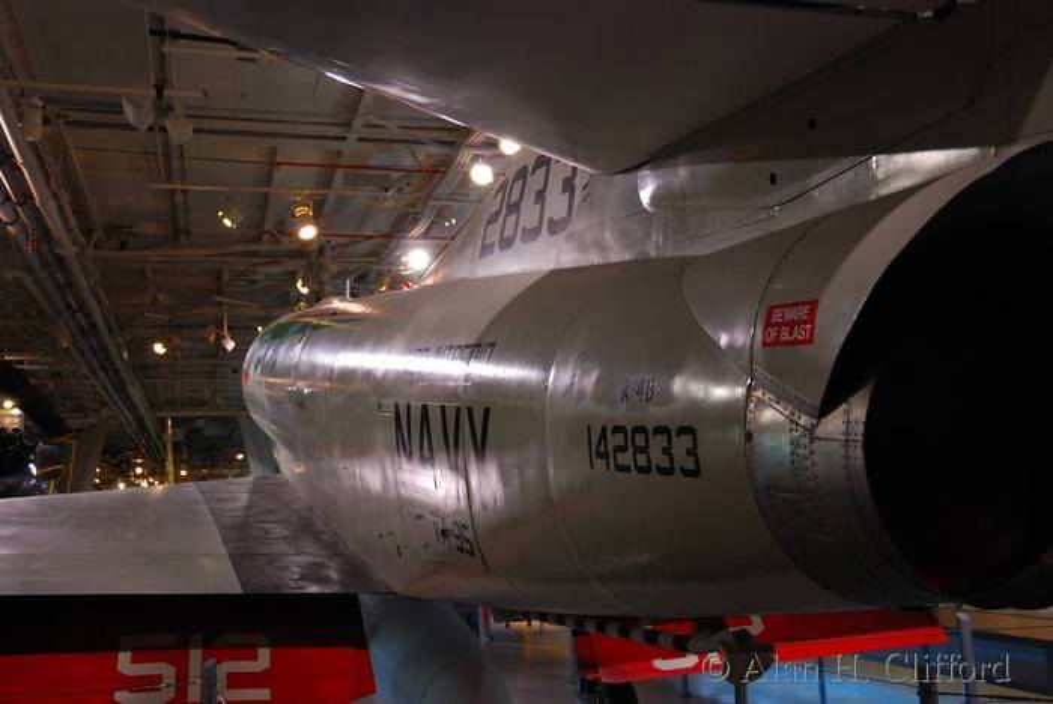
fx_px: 1186
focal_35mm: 40
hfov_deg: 47.9
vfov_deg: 33.1
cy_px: 352
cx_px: 526
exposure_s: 1/30
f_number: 4
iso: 450
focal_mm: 27
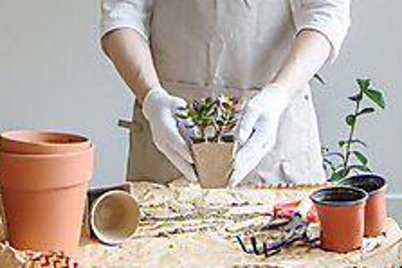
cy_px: -77
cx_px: 214
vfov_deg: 14.0
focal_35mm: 94
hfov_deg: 21.7
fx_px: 1050
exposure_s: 1/200
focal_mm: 35
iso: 800
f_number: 5
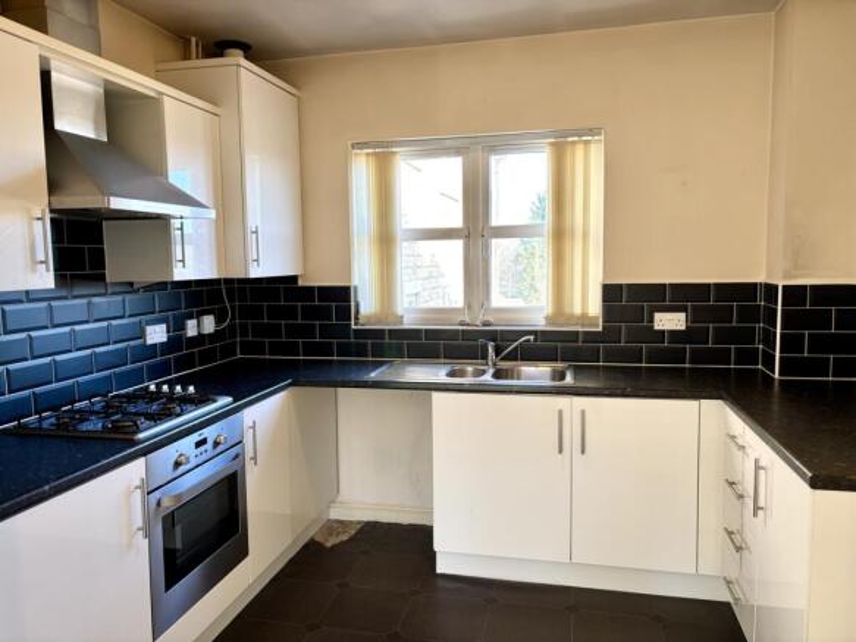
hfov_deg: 67.3
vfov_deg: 53.0
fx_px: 643
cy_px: 321
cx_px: 428
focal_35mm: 26
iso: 100
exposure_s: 1/100
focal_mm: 5.96
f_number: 1.6
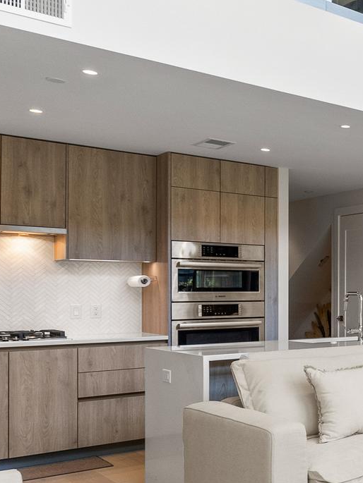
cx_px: 577
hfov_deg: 23.5
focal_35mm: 46
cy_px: 278
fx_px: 643
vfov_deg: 41.1
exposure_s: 1/25
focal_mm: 16
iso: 800
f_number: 8
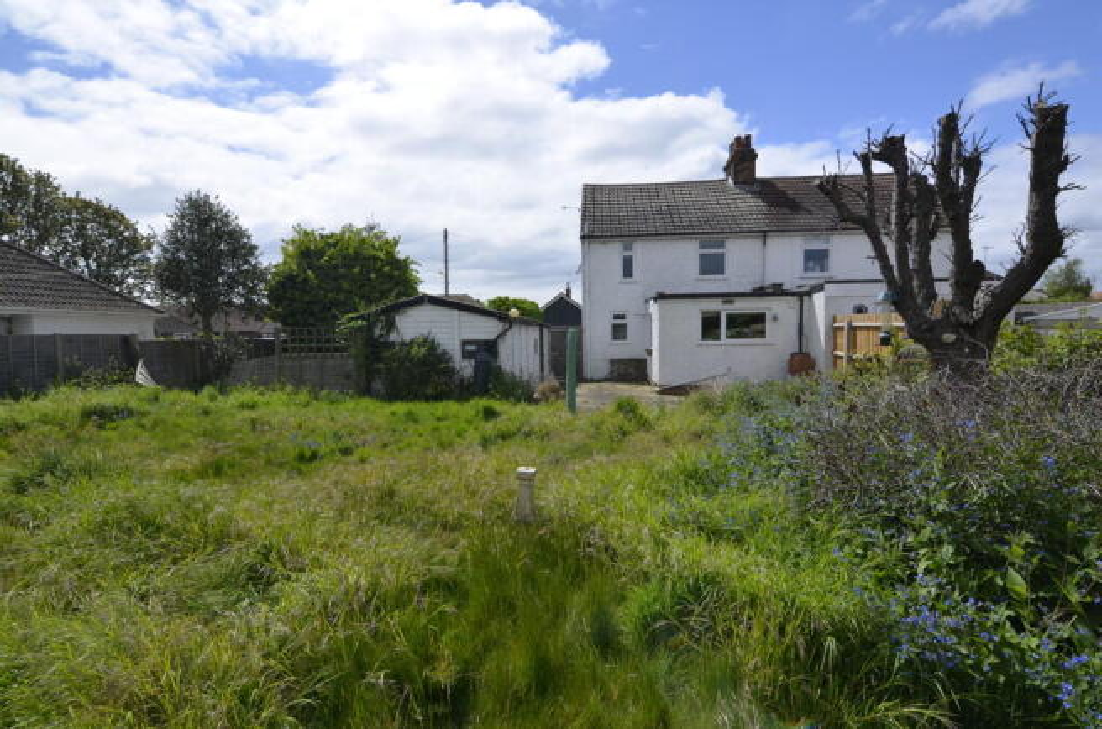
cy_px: 364
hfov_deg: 92.6
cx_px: 551
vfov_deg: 69.4
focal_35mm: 17
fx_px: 527
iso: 100
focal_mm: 11.5
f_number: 8
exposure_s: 1/250
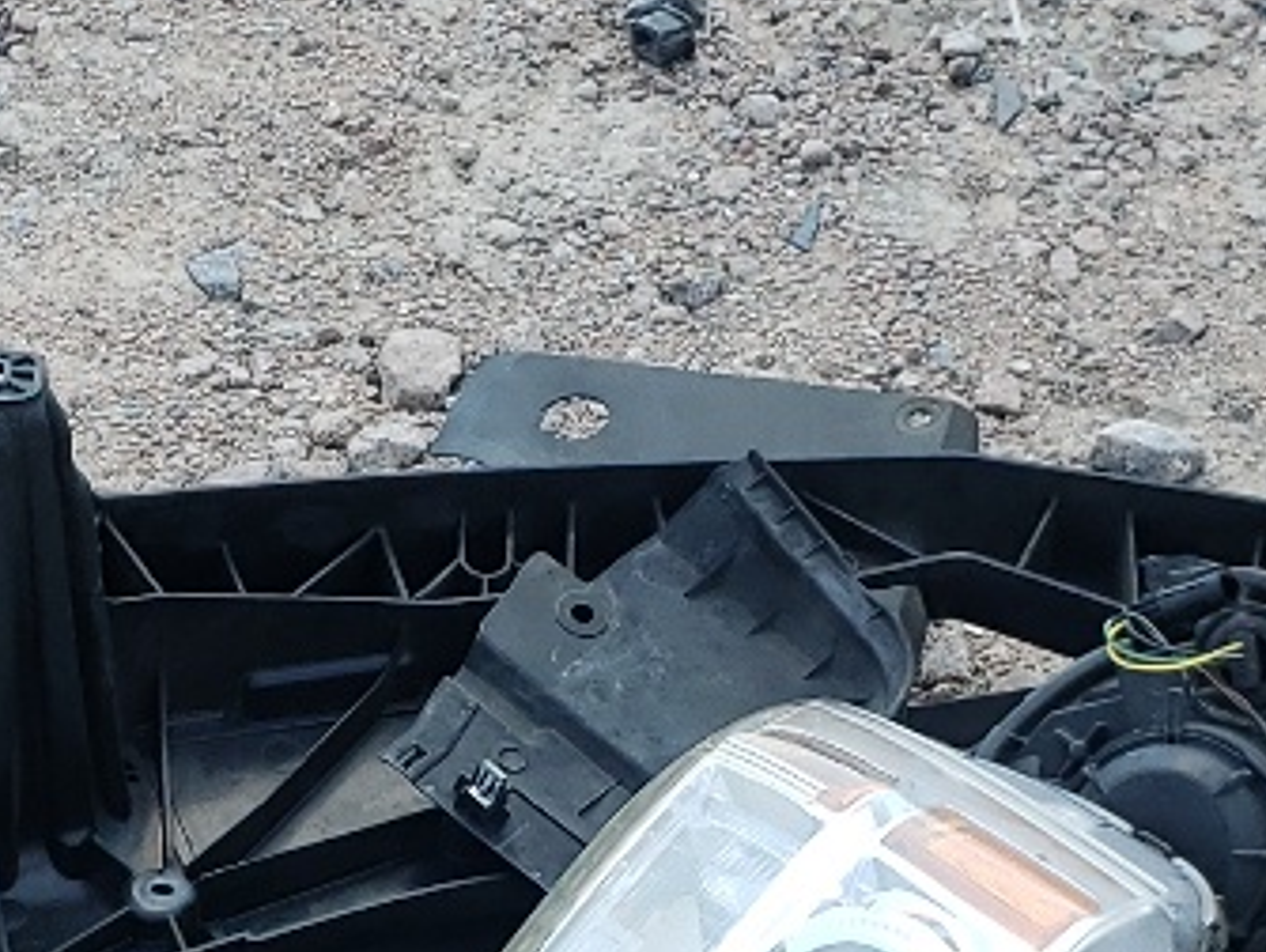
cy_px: 1005
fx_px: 4540
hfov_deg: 15.9
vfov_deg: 11.8
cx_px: 767
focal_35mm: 124
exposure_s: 1/1250
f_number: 1.5
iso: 50
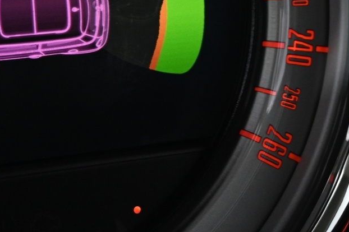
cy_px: 33
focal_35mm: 88
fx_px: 852
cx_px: 38
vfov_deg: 15.4
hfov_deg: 22.6
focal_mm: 22.5
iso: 1600
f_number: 4
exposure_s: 1/30
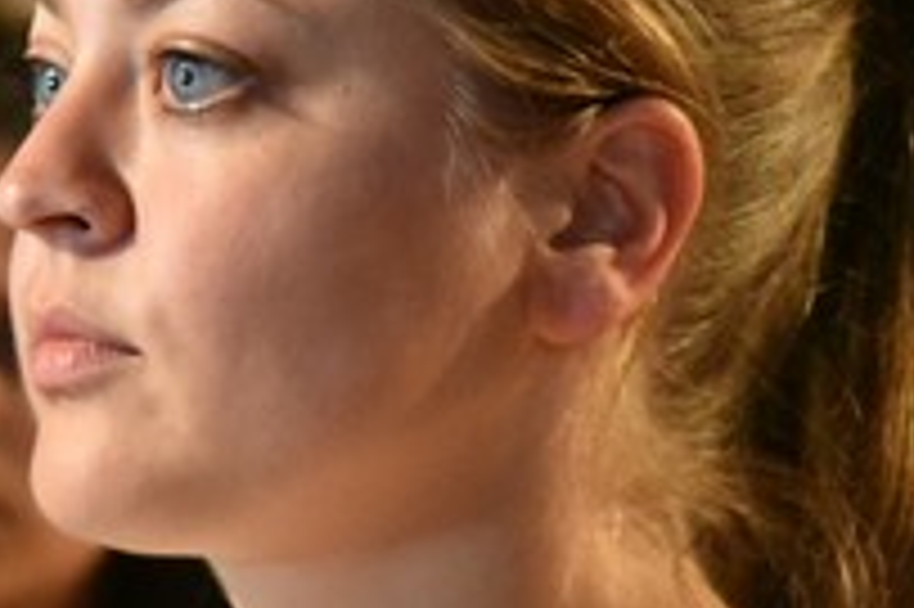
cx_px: 162
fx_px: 8422
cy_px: 309
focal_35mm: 332
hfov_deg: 6.2
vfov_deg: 4.1
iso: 10000
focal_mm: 82
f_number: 4
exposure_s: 1/125
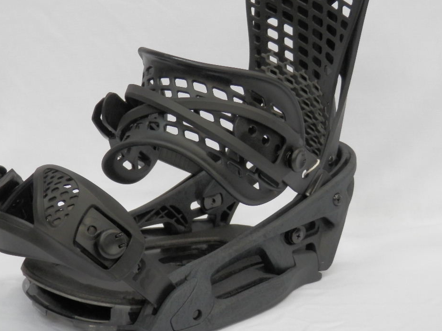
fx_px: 792
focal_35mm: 62
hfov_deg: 31.2
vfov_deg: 23.6
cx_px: 200
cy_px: 134
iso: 200
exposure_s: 1/10
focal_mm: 8
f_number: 3.8
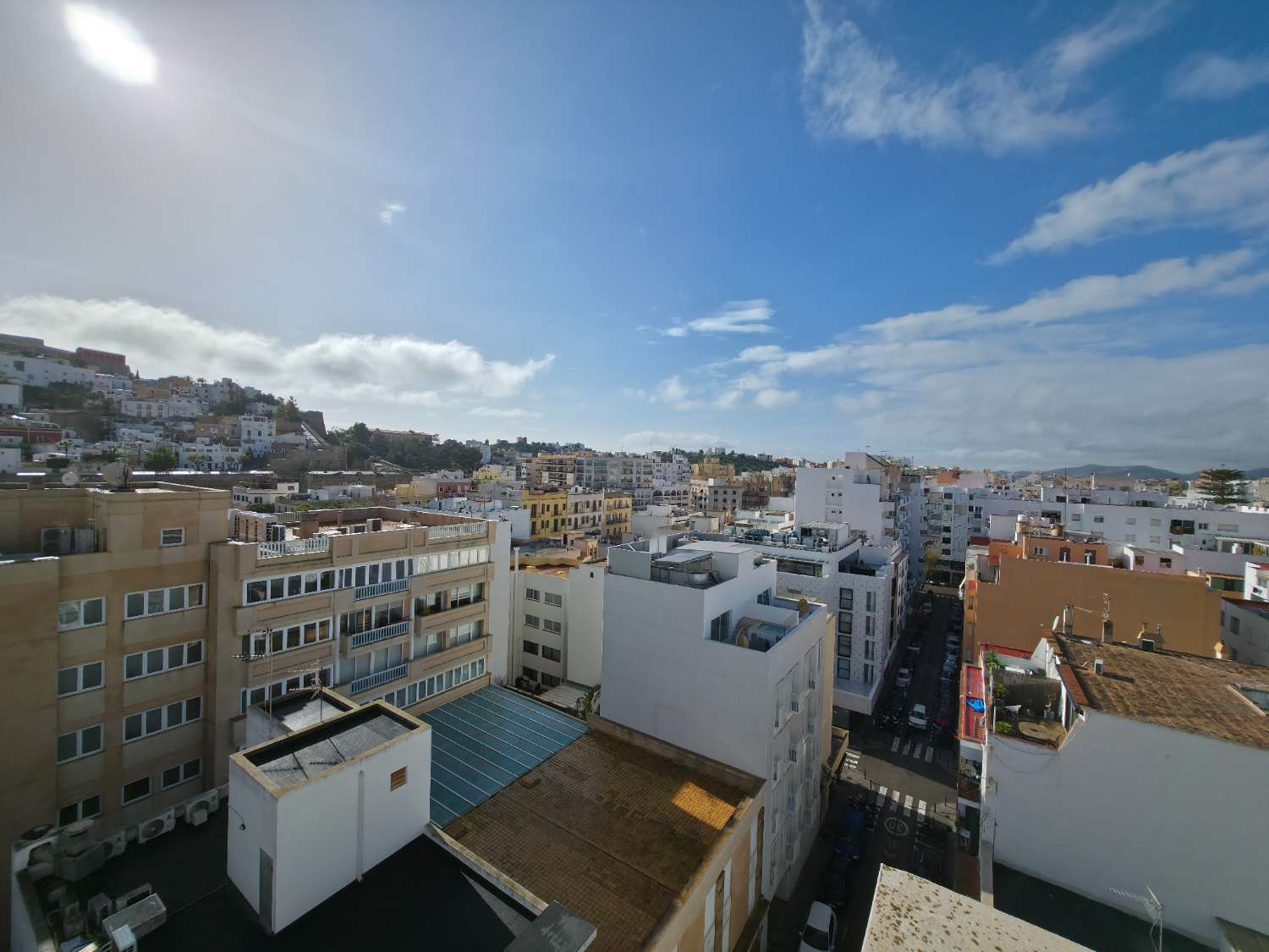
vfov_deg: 89.9
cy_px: 476
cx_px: 634
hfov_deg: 106.2
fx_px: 477
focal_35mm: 13
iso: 20
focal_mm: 2.2
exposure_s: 1/3042
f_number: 1.9
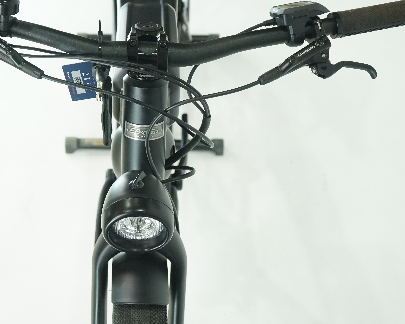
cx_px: 138
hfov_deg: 26.6
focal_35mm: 71
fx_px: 851
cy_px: 181
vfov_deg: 21.5
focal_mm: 49
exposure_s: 1/200
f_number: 6.3
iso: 2500
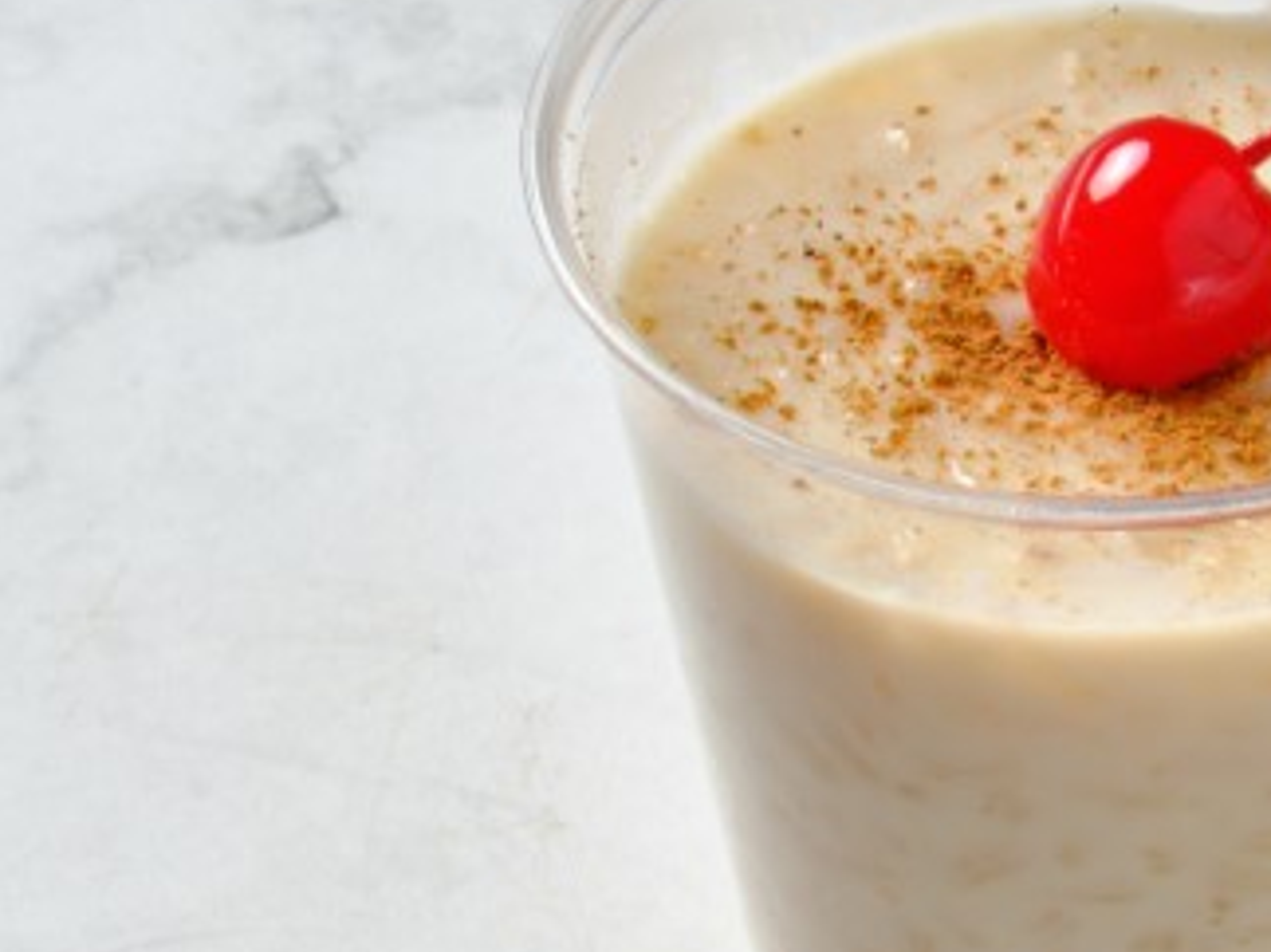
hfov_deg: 8.8
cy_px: 445
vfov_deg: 6.6
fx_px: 8258
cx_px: 968
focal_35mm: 225
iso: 640
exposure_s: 1/125
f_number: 18
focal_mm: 70
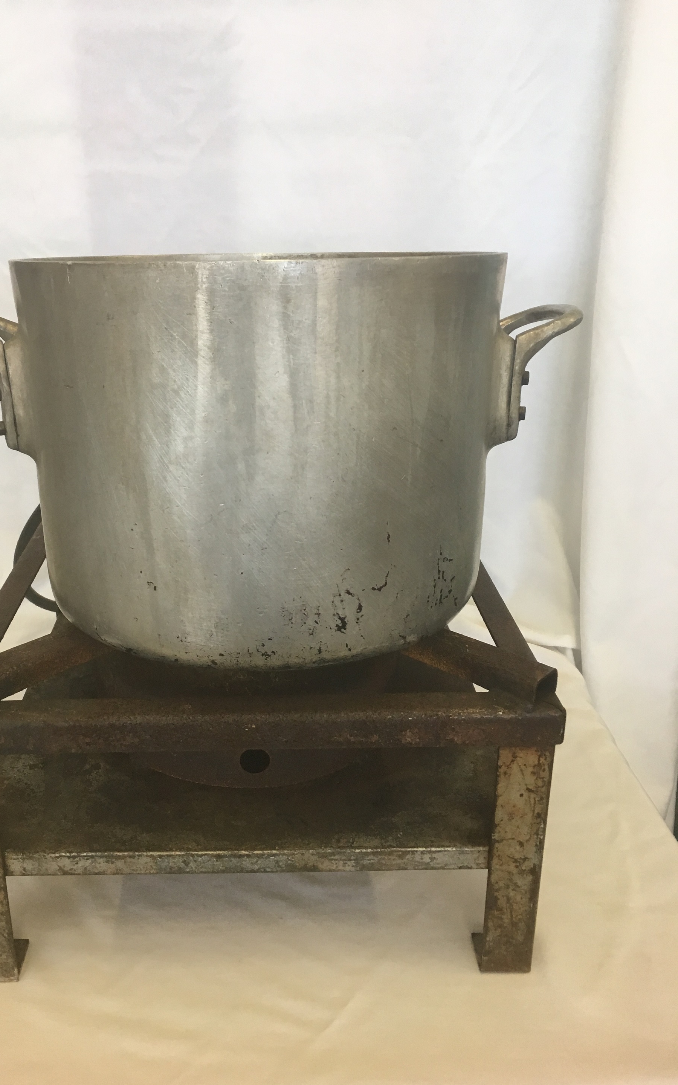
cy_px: 545
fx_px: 916
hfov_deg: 40.4
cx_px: 268
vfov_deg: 61.2
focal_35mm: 31
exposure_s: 1/30
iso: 40
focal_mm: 4.15
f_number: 2.2
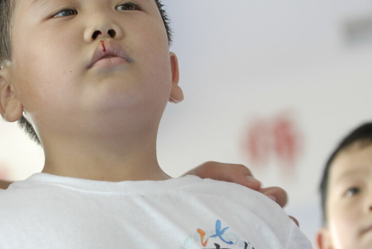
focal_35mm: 187
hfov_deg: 11.0
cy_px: 165
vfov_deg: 7.4
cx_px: 99
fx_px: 1933
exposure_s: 1/125
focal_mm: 75
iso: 320
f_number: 3.2
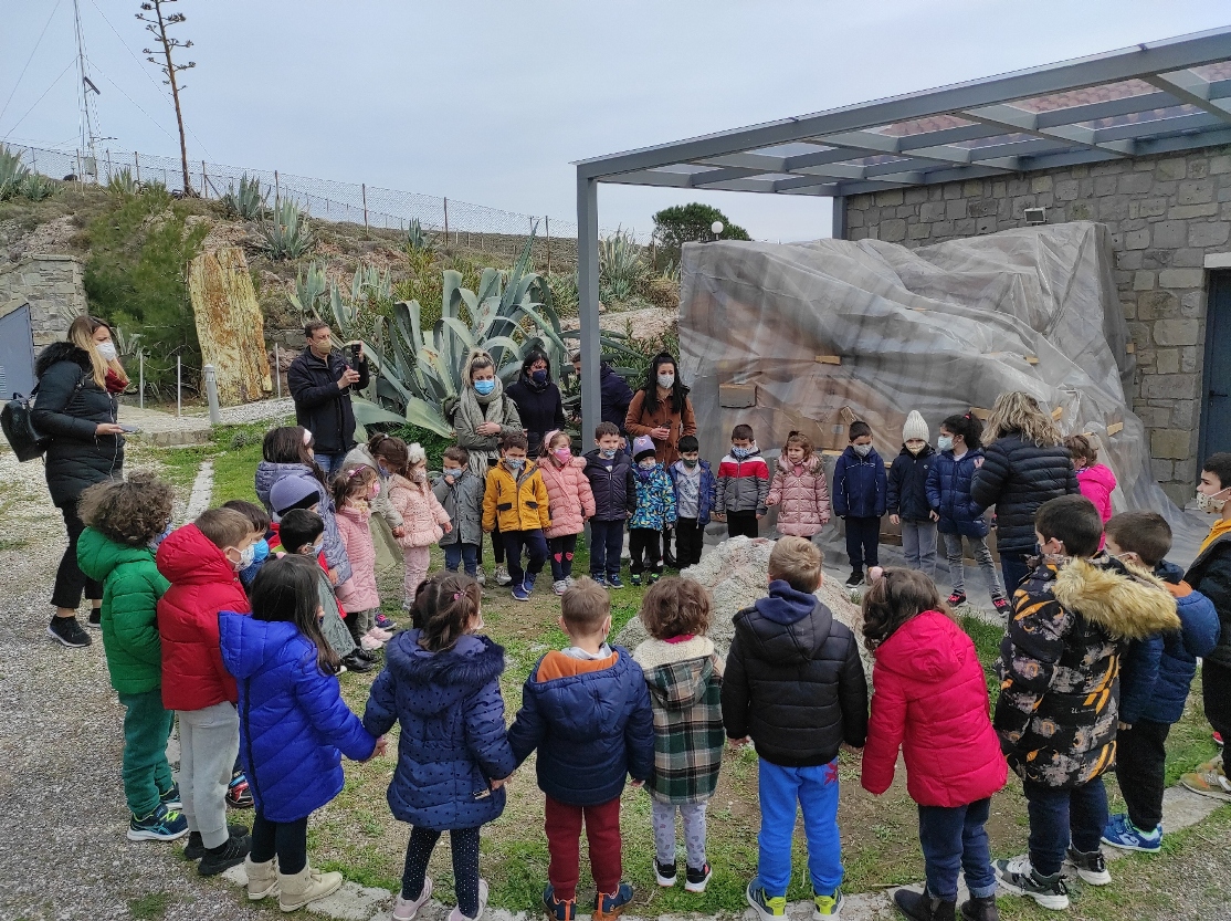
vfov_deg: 54.8
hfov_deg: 69.4
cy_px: 460
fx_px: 888
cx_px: 616
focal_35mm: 25
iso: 100
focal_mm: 5.43
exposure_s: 1/2097
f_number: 1.89
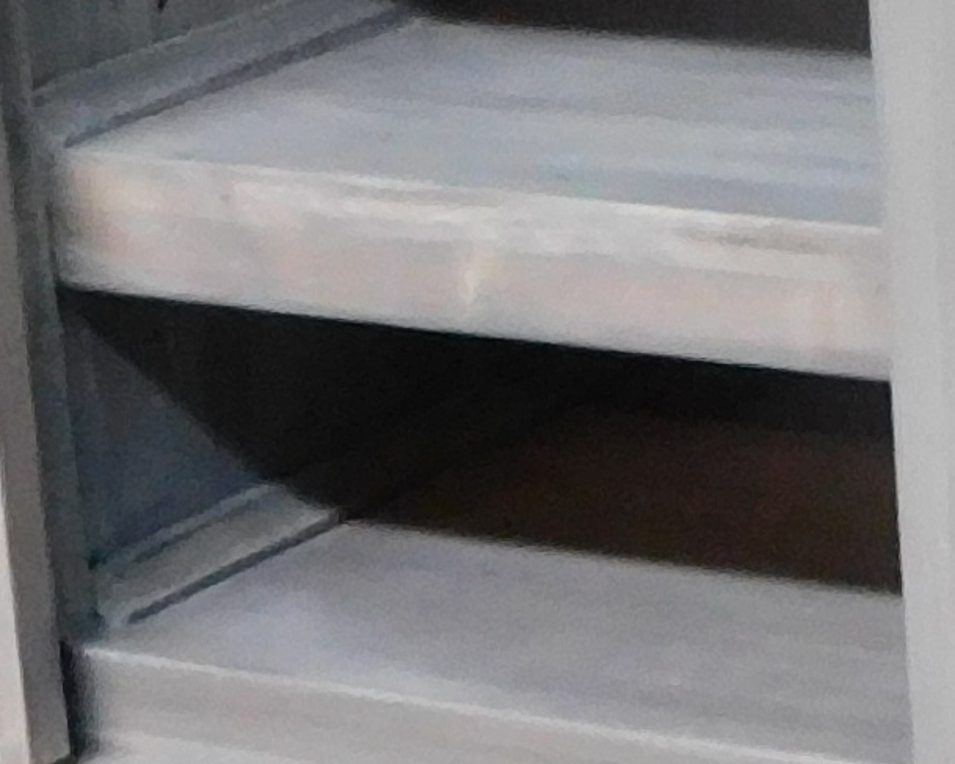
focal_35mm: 170
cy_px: 110
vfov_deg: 9.1
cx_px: 1775
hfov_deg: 10.6
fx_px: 4804
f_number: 3
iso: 400
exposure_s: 1/20
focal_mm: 4
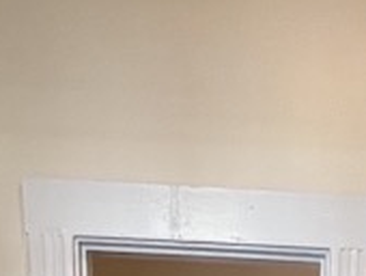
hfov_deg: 30.8
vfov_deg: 16.9
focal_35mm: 61
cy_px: 574
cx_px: 295
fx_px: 646
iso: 200
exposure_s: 1/120
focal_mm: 1.57
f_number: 1.8
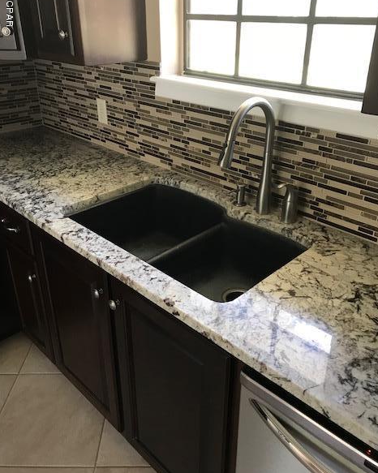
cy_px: 222
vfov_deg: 58.7
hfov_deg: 48.5
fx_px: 420
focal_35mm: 30
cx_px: 188
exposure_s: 1/15
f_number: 1.8
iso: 40
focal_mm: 3.99
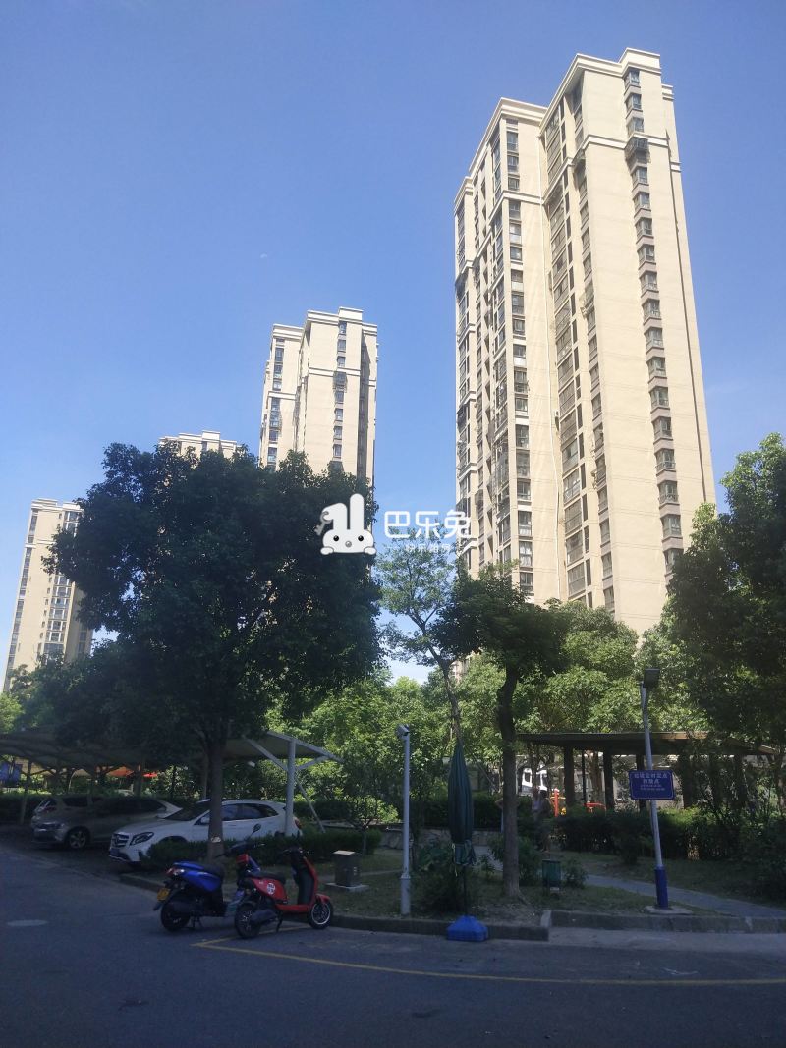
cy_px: 524
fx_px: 908
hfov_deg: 46.8
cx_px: 393
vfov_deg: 60.0
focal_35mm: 30
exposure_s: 1/1227
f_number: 1.8
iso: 50
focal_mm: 3.95
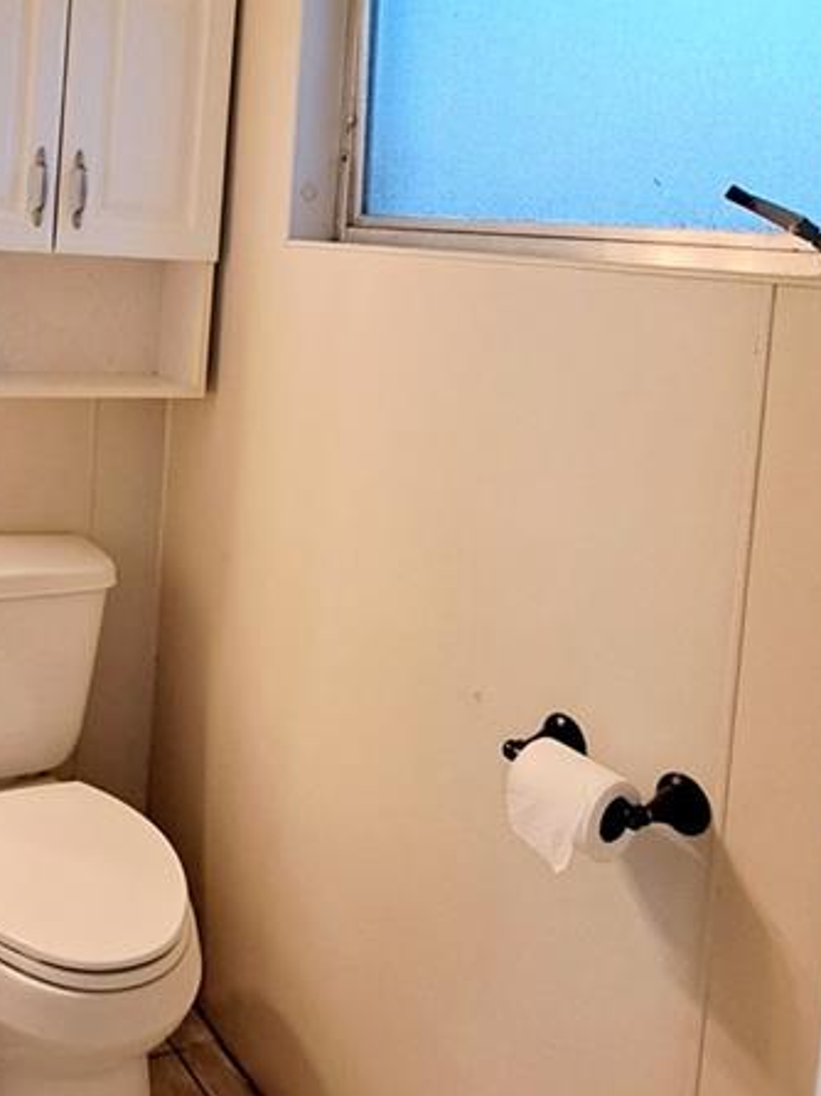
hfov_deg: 37.7
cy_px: 292
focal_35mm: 35
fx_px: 1108
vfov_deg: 50.8
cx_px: 69
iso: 100
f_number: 2.2
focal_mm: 1.74
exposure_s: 1/40
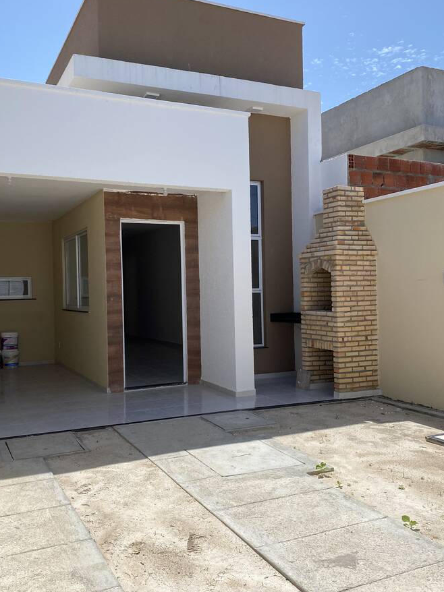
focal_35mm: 32
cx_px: 192
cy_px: 303
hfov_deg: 44.0
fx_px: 548
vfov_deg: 56.8
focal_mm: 4.25
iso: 32
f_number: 1.8
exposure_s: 1/4608
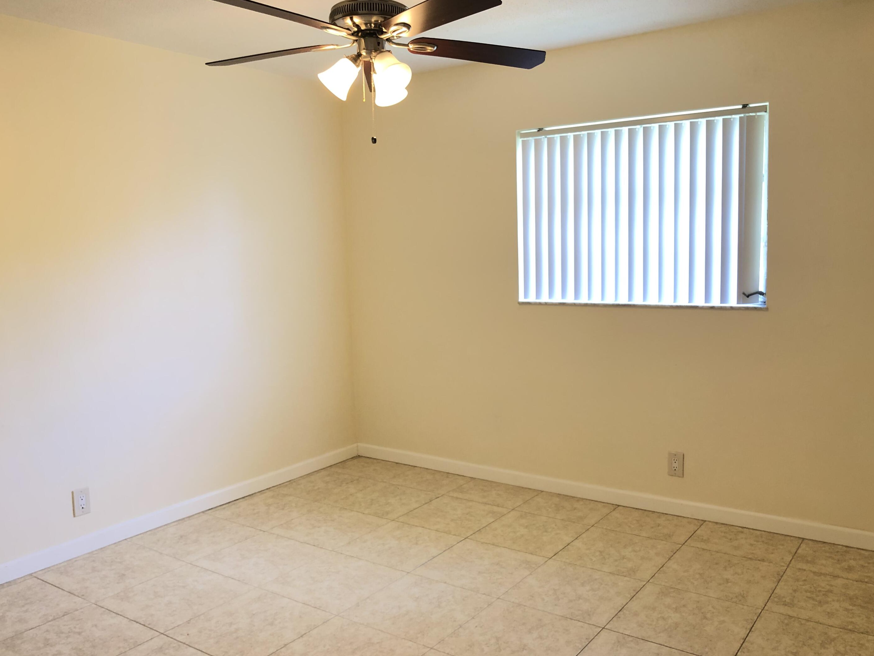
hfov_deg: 60.0
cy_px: 324
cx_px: 447
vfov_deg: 46.8
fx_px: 757
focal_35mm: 30
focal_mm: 3.99
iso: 32
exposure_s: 1/24
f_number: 1.8
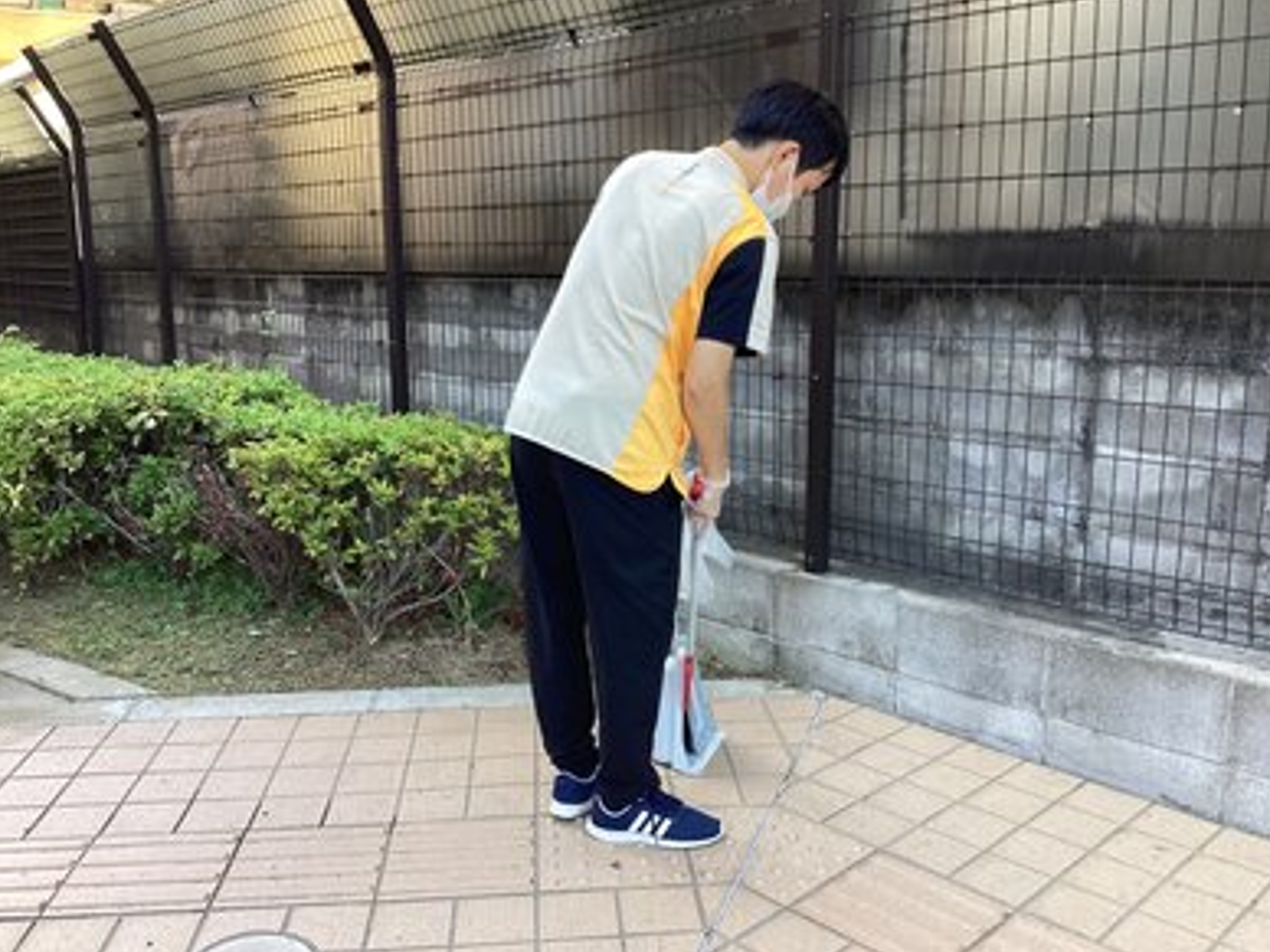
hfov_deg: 56.8
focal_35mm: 32
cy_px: 474
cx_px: 642
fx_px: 1174
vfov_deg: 44.2
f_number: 2.4
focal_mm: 3.3
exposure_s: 1/120
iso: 40
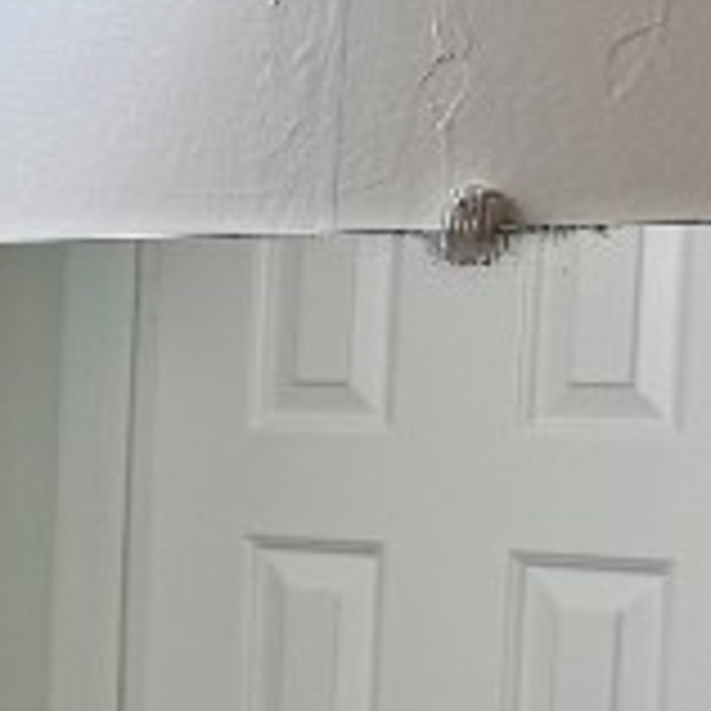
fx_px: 2394
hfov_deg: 15.6
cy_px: 585
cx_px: -338
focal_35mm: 103
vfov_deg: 16.7
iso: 64
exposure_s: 1/220
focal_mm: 6.76
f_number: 1.78
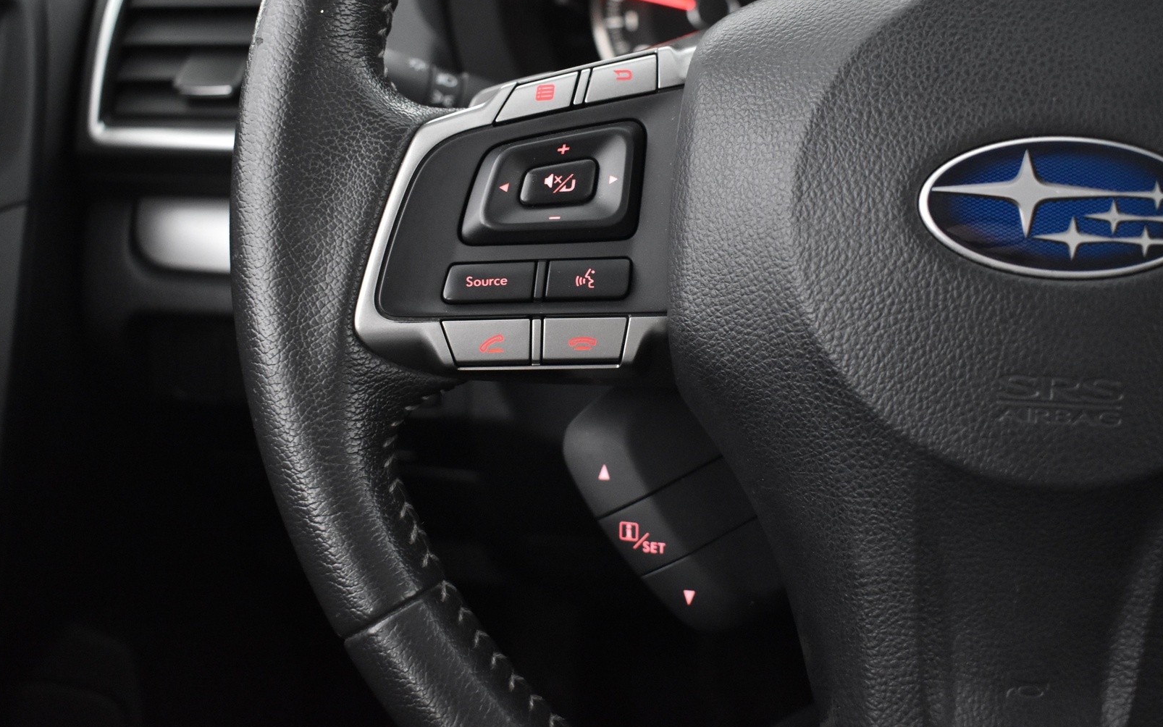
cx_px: 580
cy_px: 340
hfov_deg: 52.7
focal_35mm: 37
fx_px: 1173
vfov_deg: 34.4
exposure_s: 1/25
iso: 3200
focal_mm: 24
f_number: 4
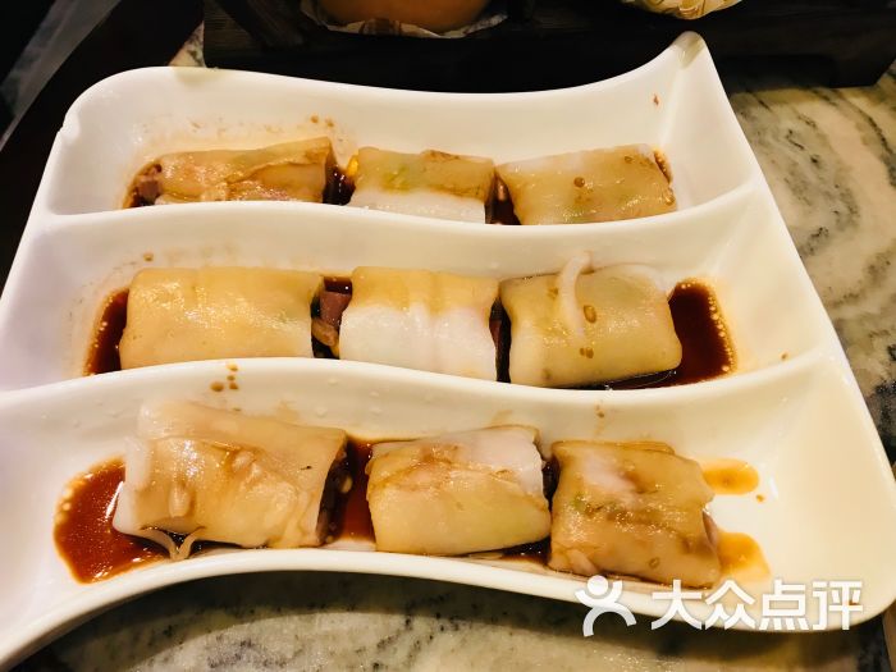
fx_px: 725
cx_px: 448
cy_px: 336
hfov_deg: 63.4
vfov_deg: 49.7
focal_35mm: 28
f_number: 1.8
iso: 64
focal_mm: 3.99
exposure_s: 1/17
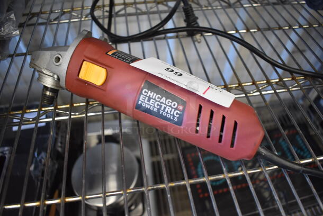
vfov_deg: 48.0
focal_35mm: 27
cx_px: 162
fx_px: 242
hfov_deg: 67.3
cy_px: 108
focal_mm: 18
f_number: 4
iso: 1100
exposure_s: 1/60
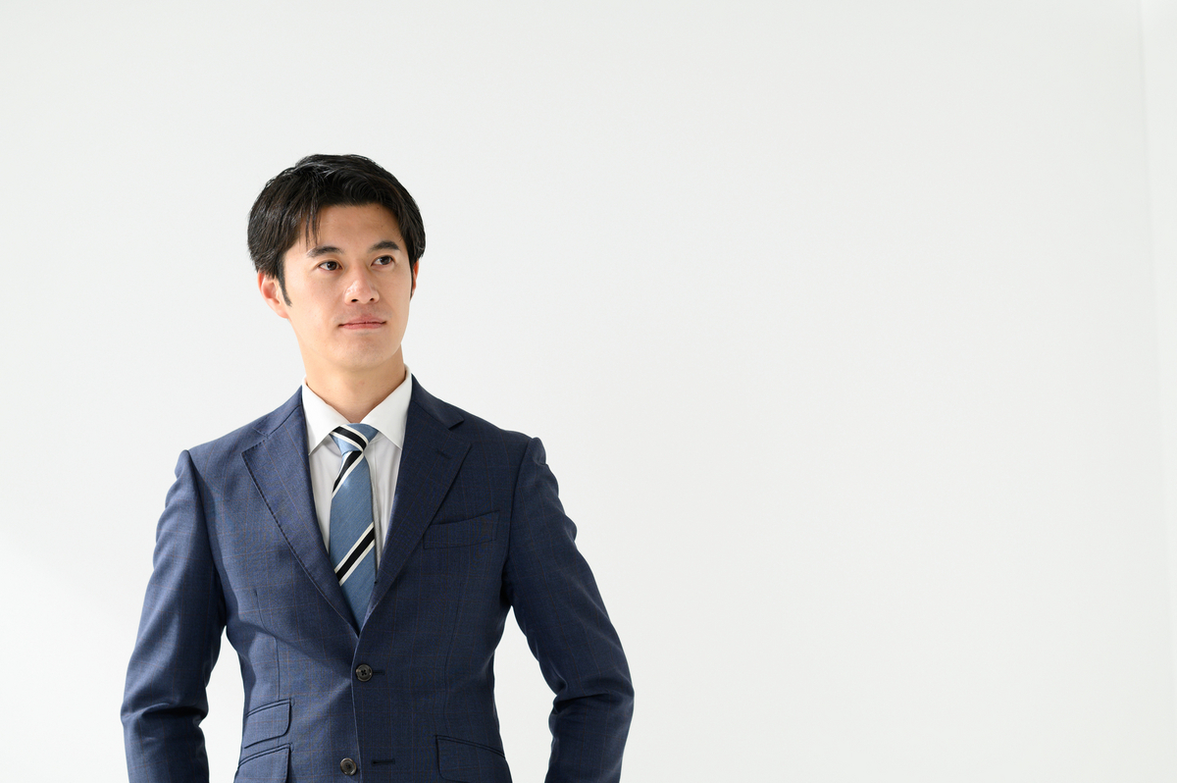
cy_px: 392
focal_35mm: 85
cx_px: 588
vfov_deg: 16.0
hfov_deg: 23.9
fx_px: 2777
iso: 320
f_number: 2.8
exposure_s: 1/320
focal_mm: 85
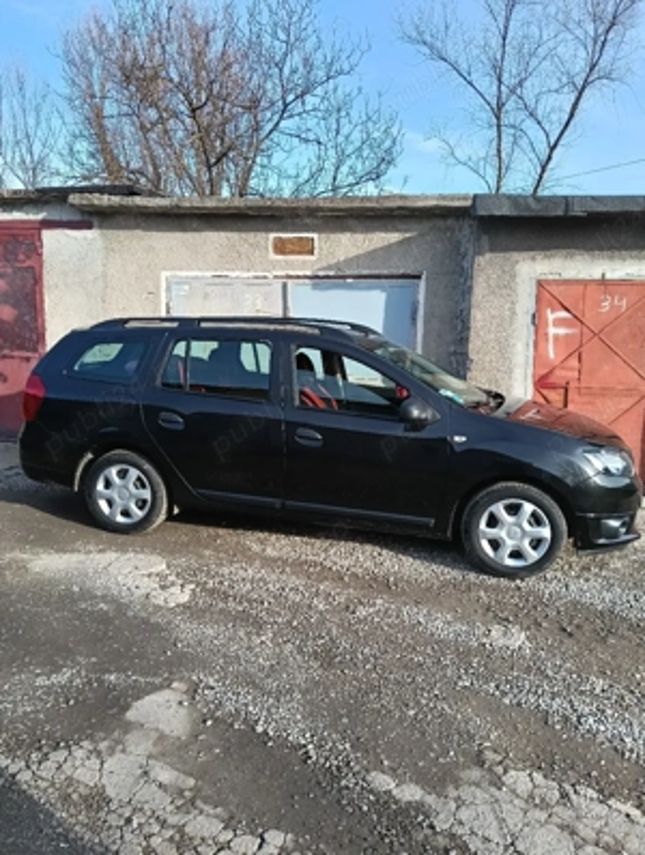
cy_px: 428
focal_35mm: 27
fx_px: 669
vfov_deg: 65.2
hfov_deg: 51.5
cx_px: 322
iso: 50
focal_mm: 3.98
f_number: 1.8
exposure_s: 1/250
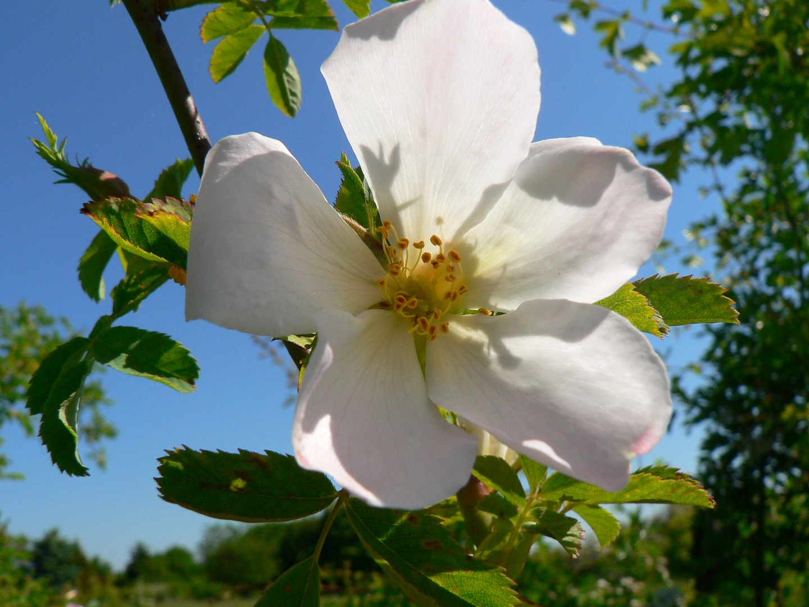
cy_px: 304
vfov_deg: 39.7
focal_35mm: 36
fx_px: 841
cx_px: 404
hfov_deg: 51.4
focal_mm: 6
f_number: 5.6
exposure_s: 1/800
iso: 100
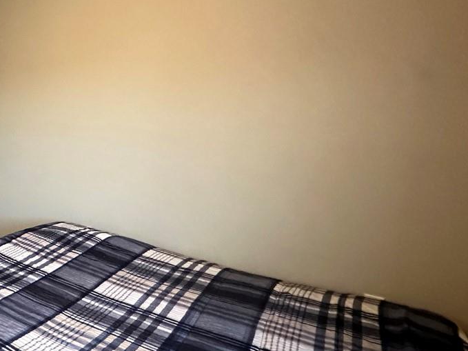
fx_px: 446
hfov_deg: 45.2
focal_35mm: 33
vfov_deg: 42.9
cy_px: 167
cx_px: -17
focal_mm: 2.22
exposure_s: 1/60
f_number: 2.2
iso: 1250
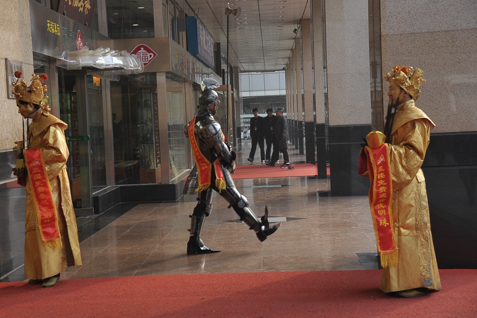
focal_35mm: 68
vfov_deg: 20.0
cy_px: 159
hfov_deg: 29.6
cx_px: 238
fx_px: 901
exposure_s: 1/125
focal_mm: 68
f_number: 5.6
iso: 200
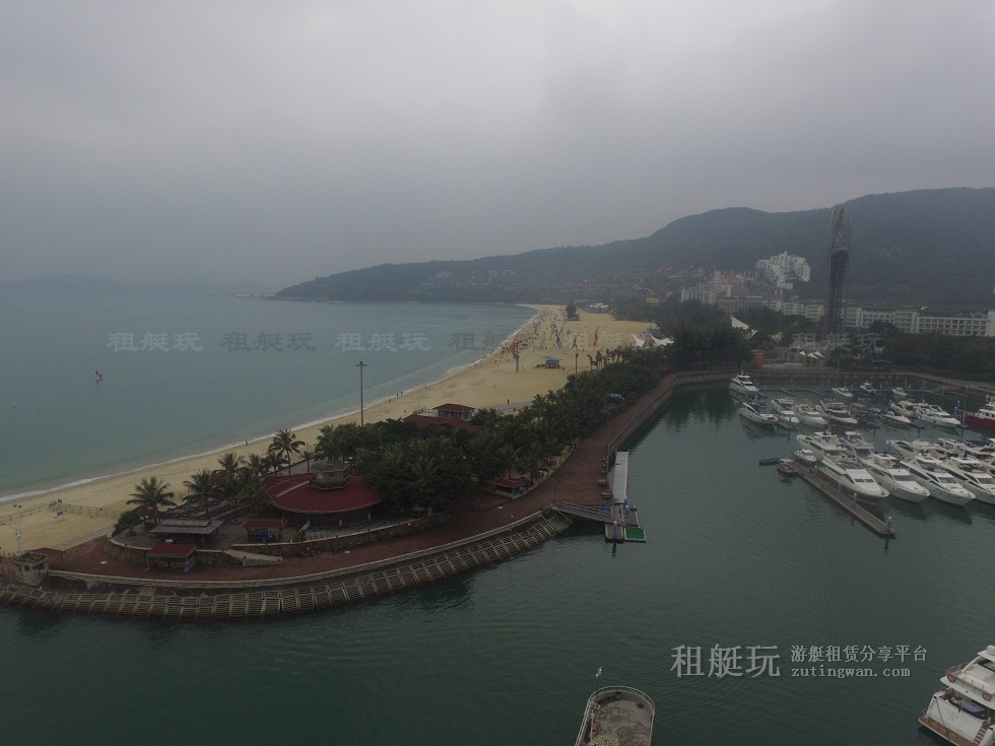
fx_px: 575
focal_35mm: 20
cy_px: 373
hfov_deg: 81.7
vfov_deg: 66.0
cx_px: 498
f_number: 2.8
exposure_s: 1/362
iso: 100
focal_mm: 3.61
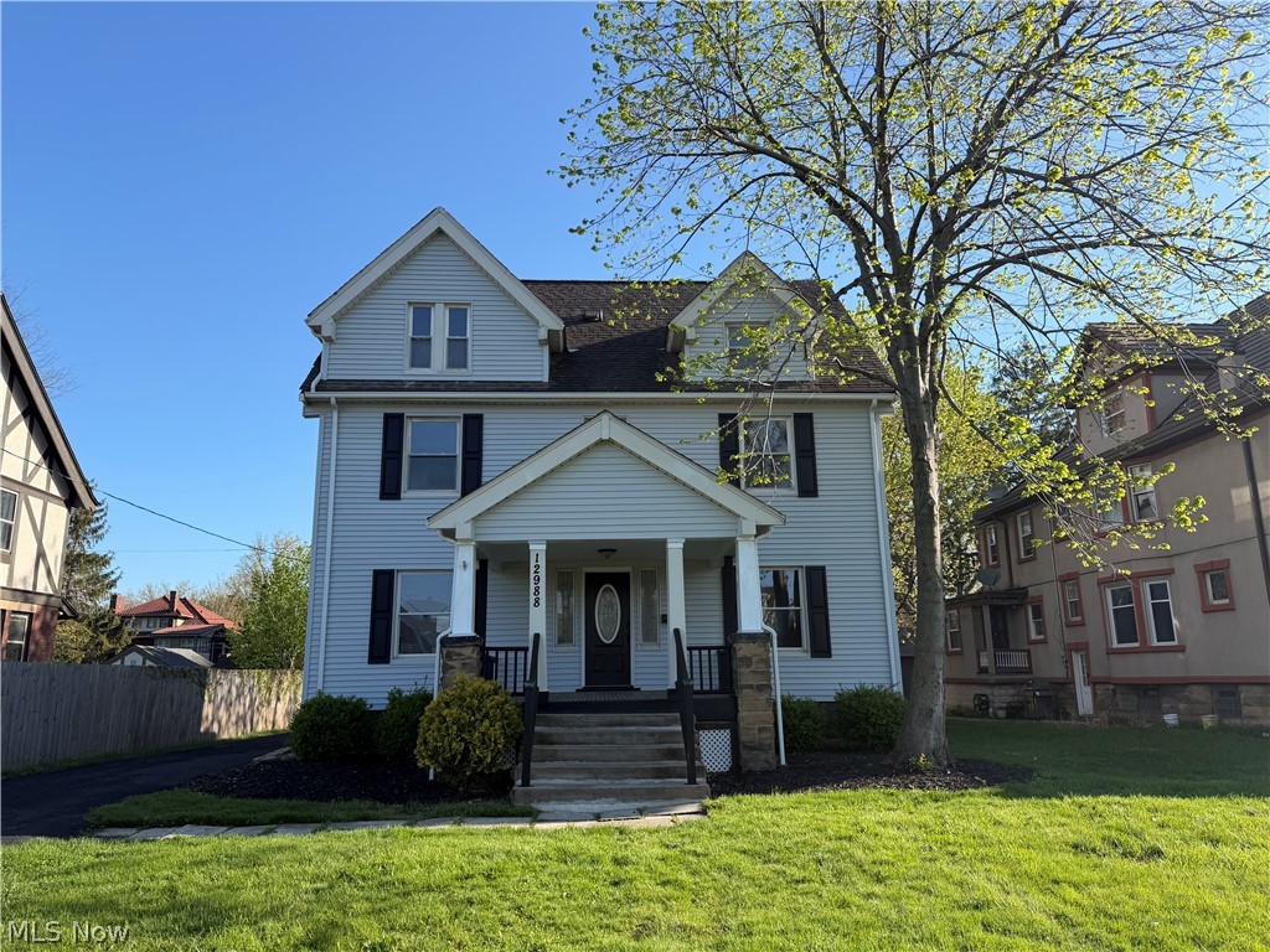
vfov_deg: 56.8
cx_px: 635
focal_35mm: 24
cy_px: 476
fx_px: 881
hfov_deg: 71.6
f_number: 1.78
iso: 80
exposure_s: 1/2299
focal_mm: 6.76
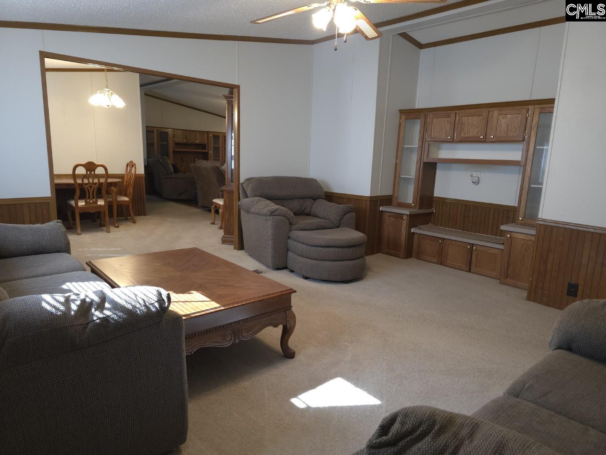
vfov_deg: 58.9
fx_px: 403
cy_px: 228
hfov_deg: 73.9
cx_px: 303
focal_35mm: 23
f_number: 1.7
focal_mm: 6.3
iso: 500
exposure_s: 1/129
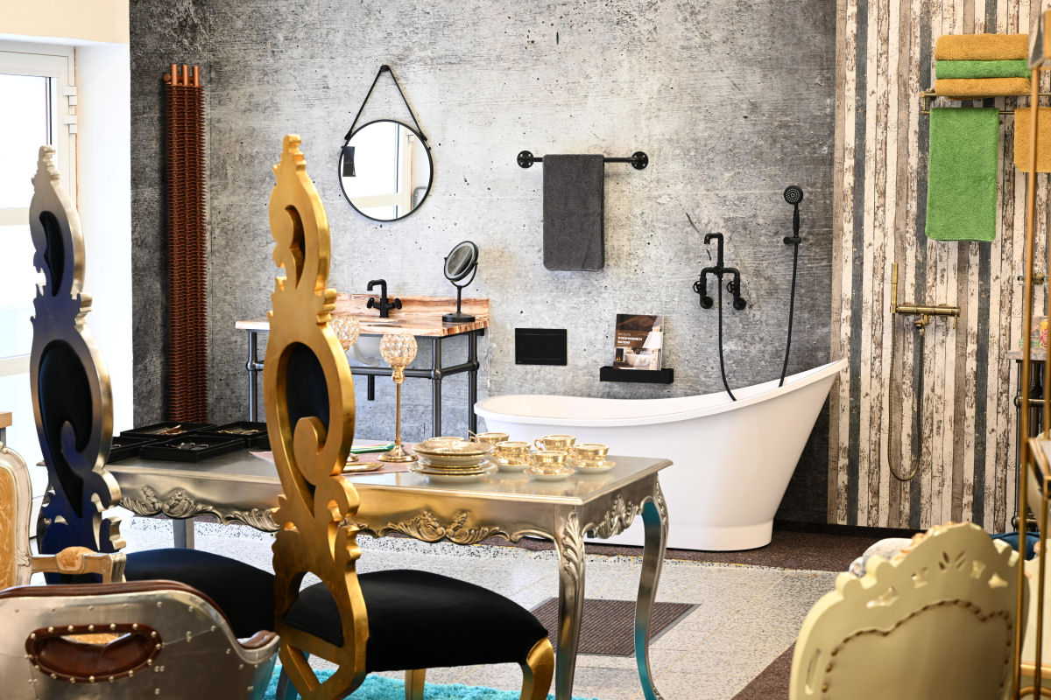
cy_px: 350
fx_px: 2043
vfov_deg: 19.5
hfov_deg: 28.8
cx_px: 526
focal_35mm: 70
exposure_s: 1/1.3
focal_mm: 70
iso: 125
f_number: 9
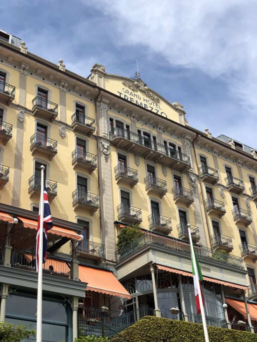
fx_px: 515
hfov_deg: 28.0
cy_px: 171
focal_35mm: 52
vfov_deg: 36.8
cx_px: 128
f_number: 2.4
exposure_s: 1/941
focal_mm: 6
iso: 16
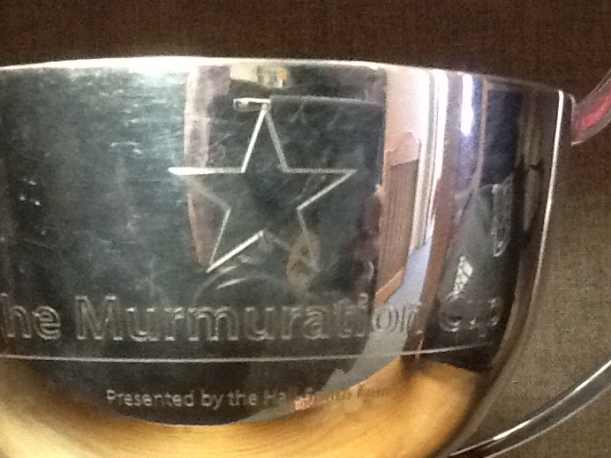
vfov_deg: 23.9
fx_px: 1077
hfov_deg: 31.6
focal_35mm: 61
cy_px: 308
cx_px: 262
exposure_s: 1/17
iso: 400
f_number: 2.4
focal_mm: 2.03
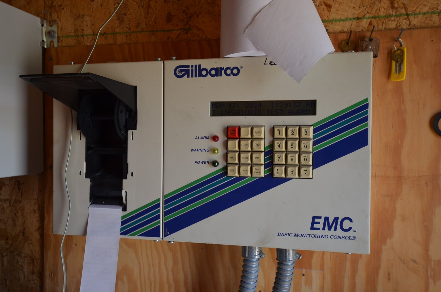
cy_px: 146
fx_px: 440
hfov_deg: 53.2
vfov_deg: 36.7
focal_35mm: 36
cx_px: 220
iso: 400
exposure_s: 1/100
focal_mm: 24
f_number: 5
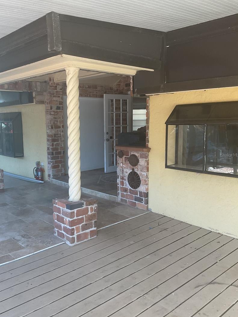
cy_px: 155
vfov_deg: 55.4
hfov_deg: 42.9
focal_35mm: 33
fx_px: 303
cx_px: 107
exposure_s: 1/120
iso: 50
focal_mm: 3
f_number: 1.8
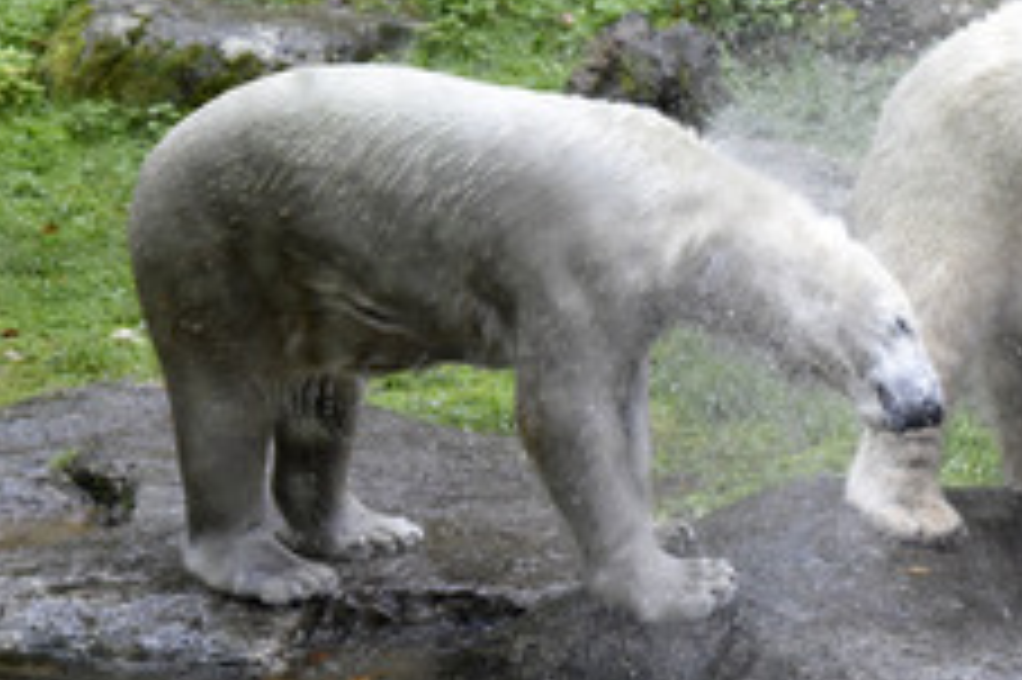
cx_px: 1011
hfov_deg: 16.3
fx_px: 3489
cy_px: 428
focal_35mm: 123
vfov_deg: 11.1
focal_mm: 62
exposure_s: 1/160
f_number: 6.3
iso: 2500
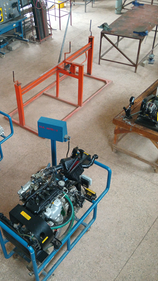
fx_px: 283
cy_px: 141
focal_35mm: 38
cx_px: 28
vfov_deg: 52.8
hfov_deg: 30.3
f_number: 1.8
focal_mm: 3.98
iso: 160
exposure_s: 1/50
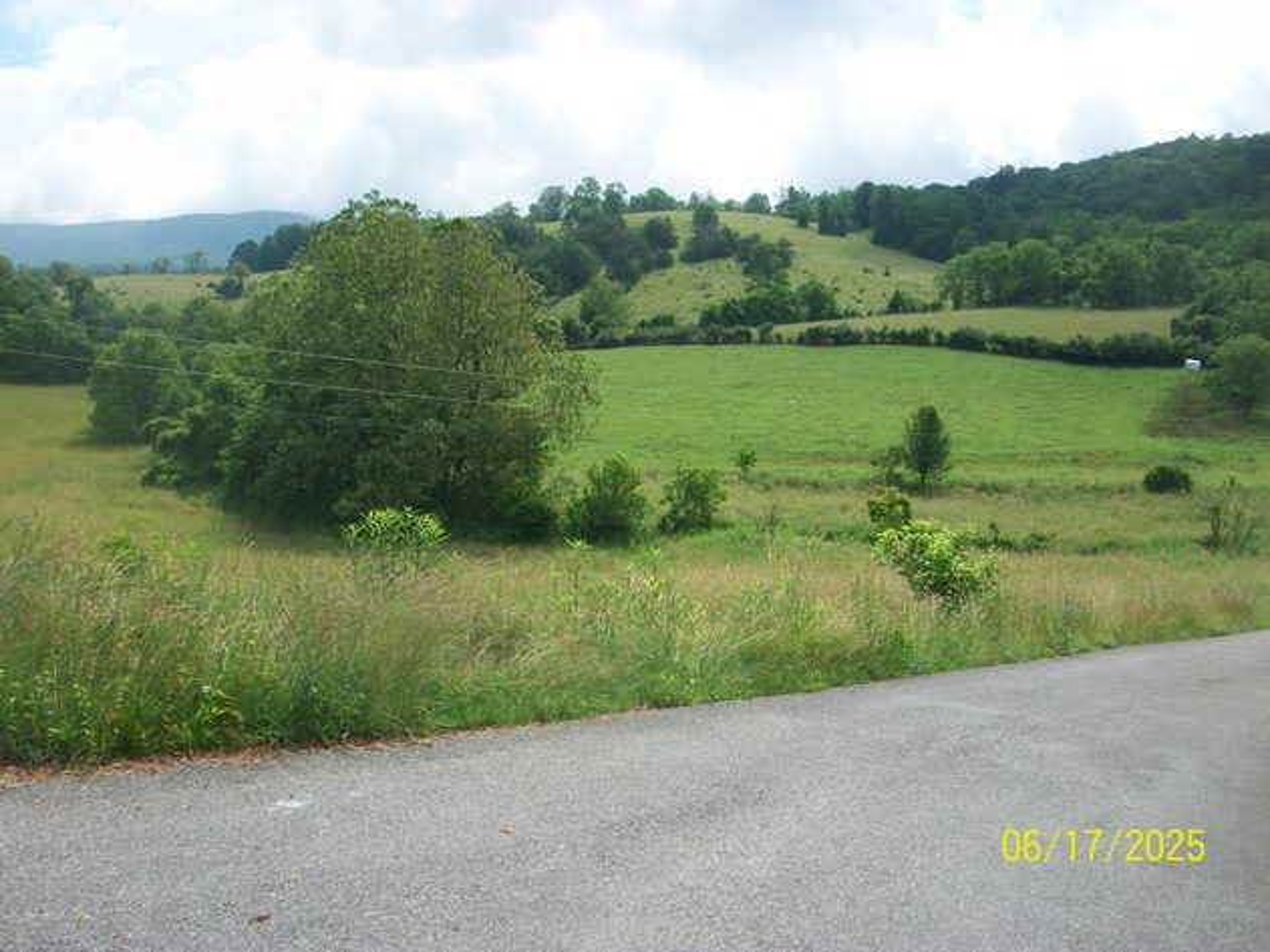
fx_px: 1247
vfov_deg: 41.8
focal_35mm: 34
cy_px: 476
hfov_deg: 54.0
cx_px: 635
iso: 80
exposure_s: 1/500
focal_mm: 5.7
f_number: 5.5
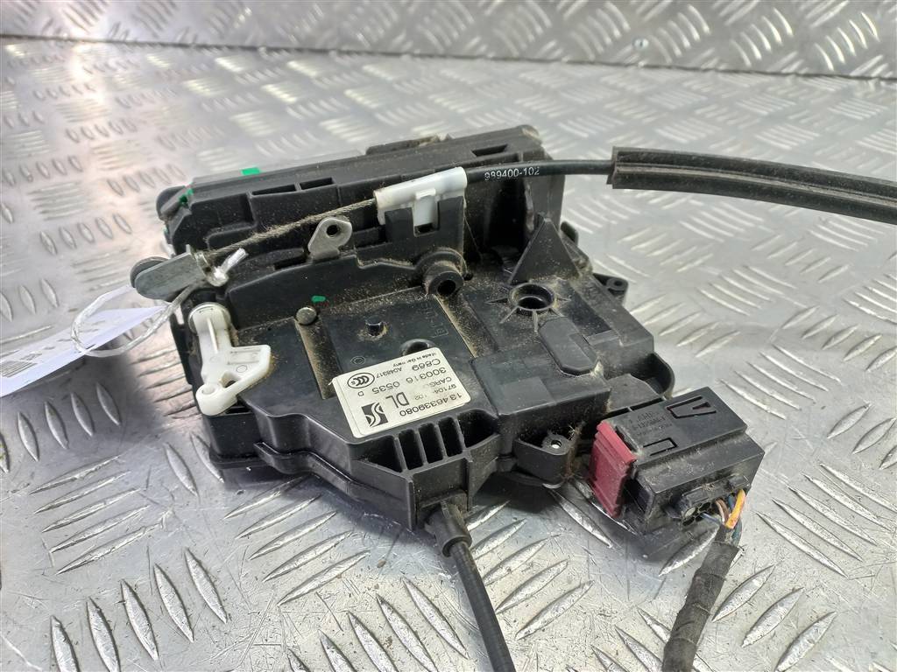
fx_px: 648
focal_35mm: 25
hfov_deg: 69.4
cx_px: 448
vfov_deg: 54.9
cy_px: 336
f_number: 1.8
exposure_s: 1/50
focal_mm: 4.6
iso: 125
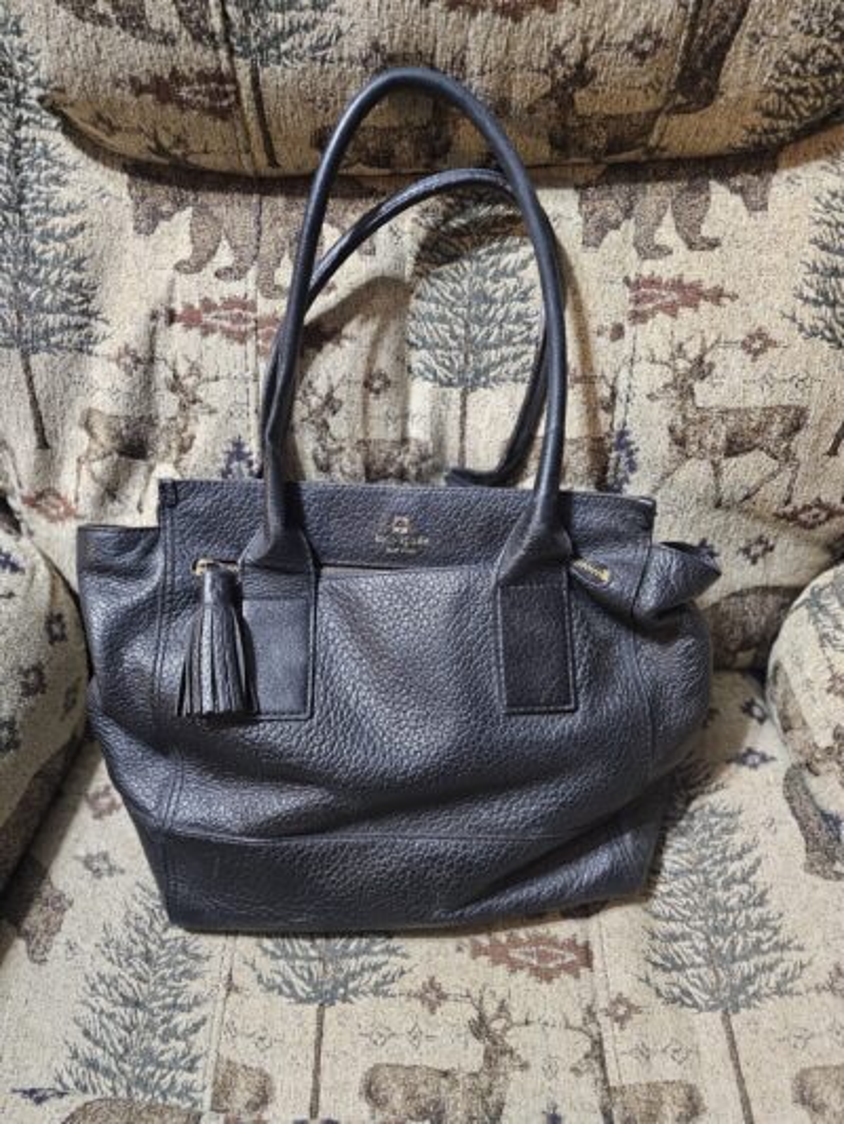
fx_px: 747
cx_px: 422
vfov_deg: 73.9
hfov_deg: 58.9
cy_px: 562
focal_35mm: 23
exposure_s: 1/24
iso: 640
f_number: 1.7
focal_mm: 6.3
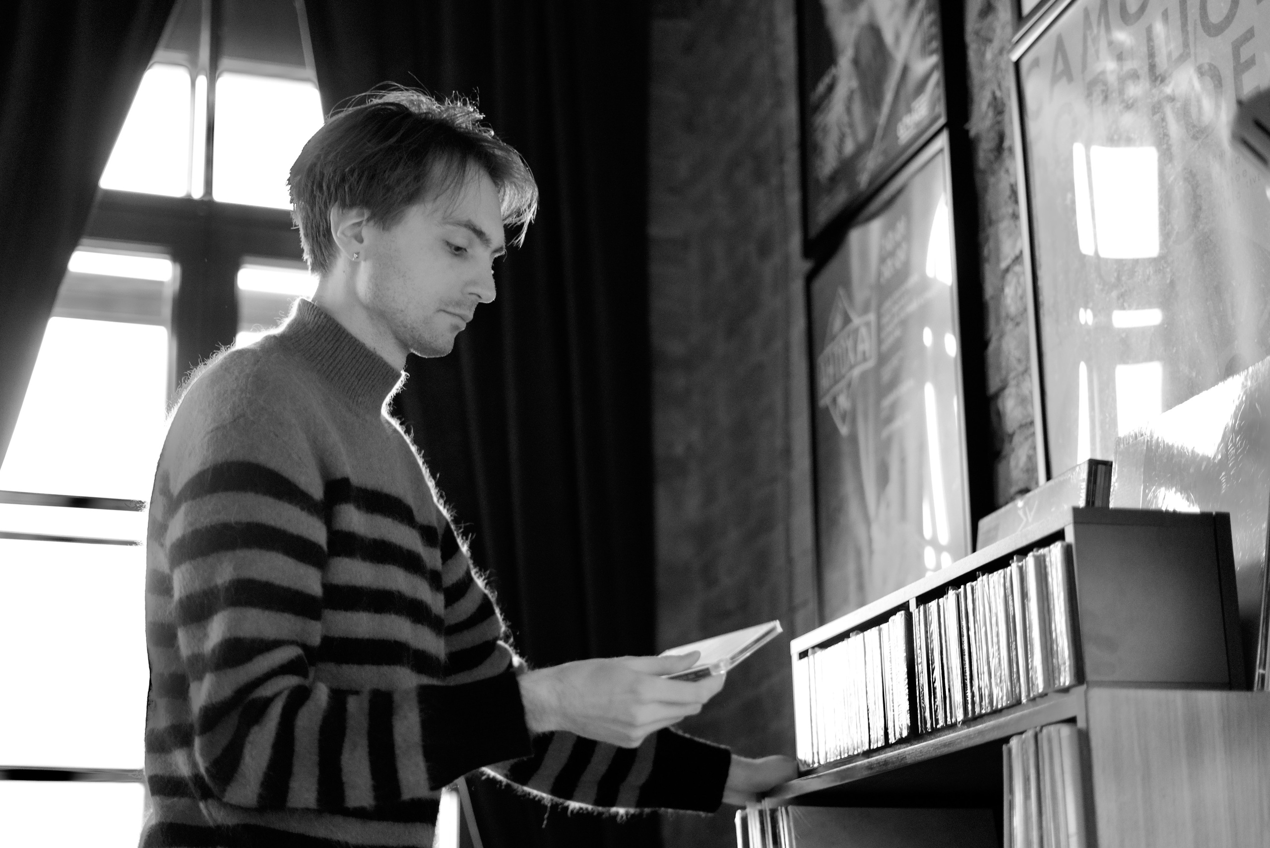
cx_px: 635
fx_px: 1764
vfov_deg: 27.0
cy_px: 424
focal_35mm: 50
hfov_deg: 39.6
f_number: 1.8
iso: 800
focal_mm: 50
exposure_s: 1/80
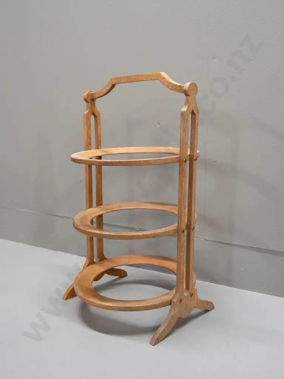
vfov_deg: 54.0
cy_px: 190
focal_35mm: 34
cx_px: 142
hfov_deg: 41.8
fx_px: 372
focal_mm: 17
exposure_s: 1/100
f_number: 5.6
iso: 3200
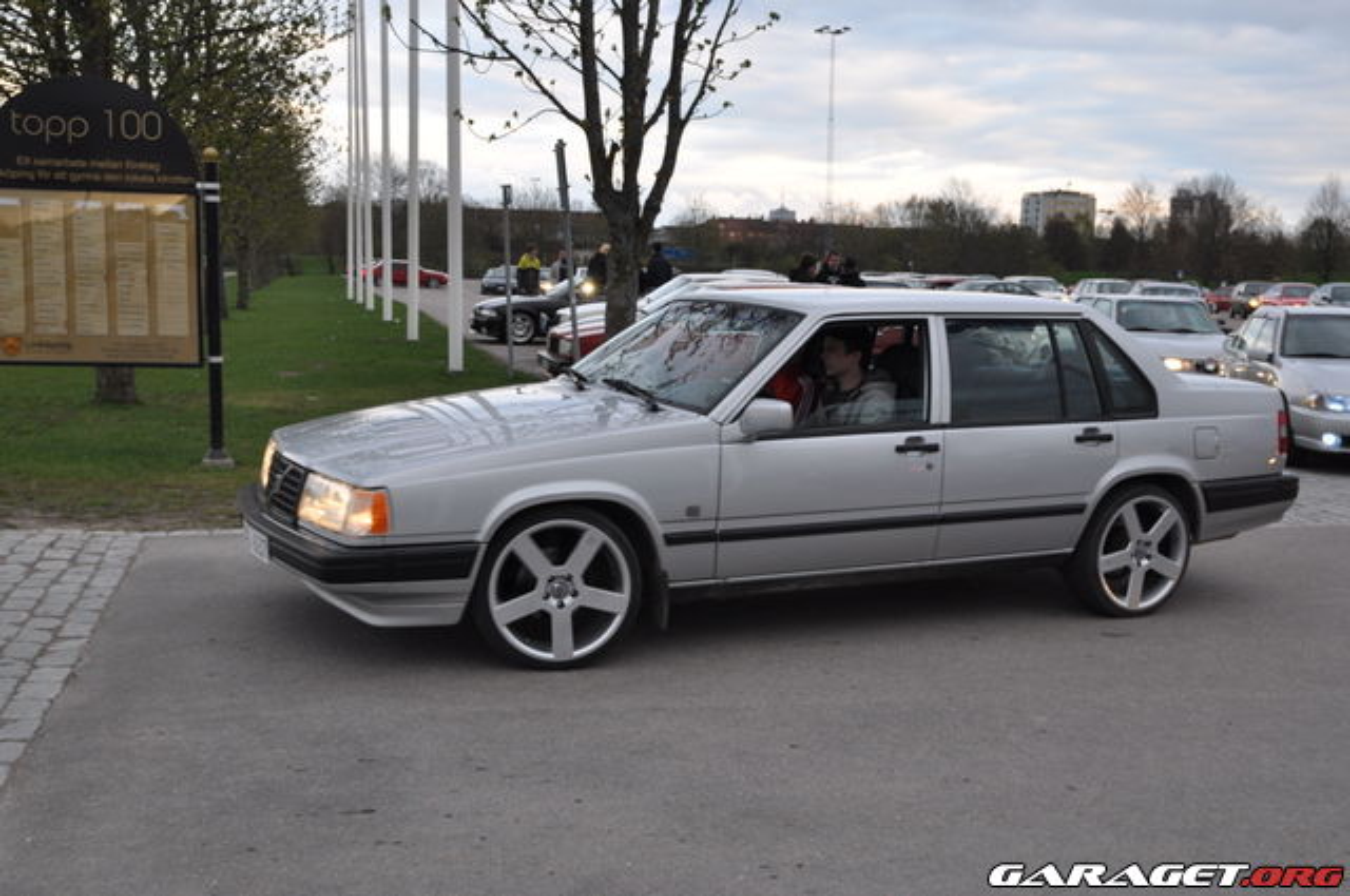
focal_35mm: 40
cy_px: 448
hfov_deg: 48.0
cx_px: 675
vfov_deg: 32.9
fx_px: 1517
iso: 400
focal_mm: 27
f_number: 5
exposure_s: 1/100
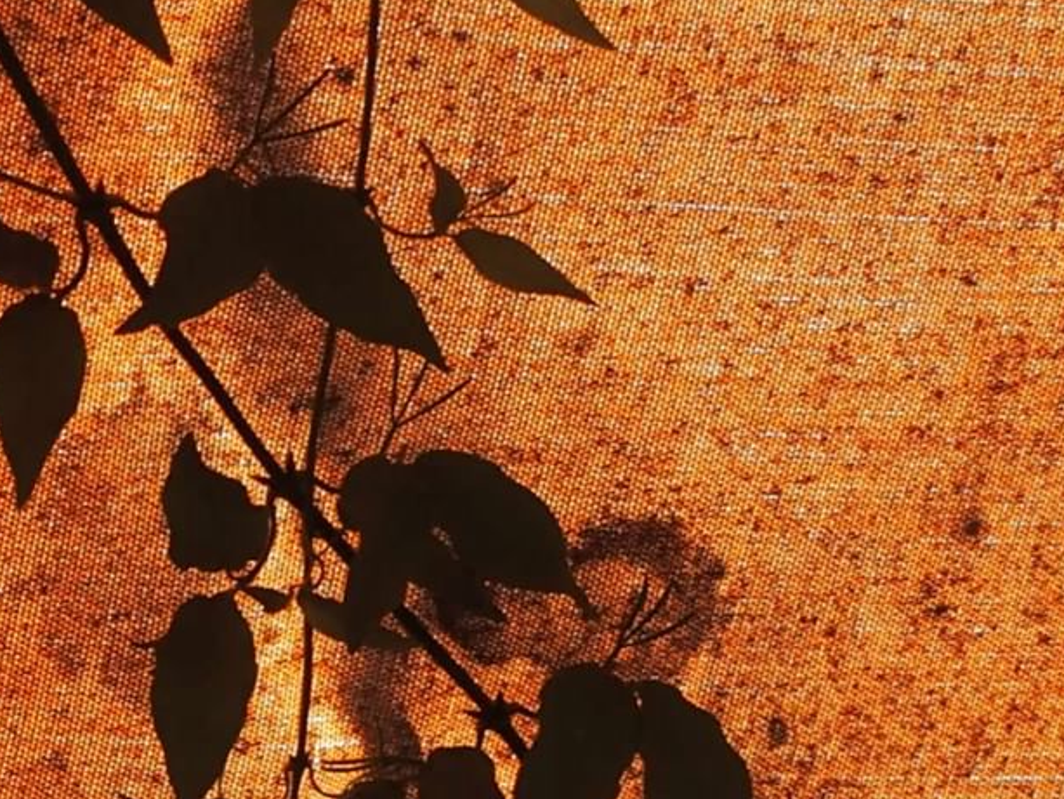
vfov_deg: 8.1
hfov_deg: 10.6
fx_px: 5565
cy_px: 882
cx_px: -369
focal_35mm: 181
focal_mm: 9
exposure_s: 1/125
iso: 100
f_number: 2.8
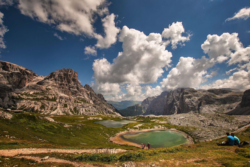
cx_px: 125
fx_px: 104
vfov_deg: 77.5
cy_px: 84
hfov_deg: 100.3
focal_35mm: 15
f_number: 7.1
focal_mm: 10
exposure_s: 1/800
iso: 100
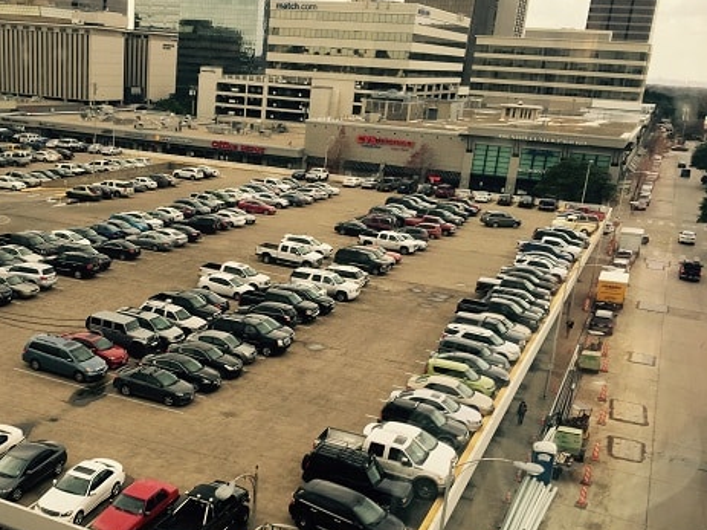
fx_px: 858
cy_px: 345
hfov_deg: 43.8
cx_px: 206
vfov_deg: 34.1
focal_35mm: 42
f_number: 2.2
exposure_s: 1/40
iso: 32
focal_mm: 4.15
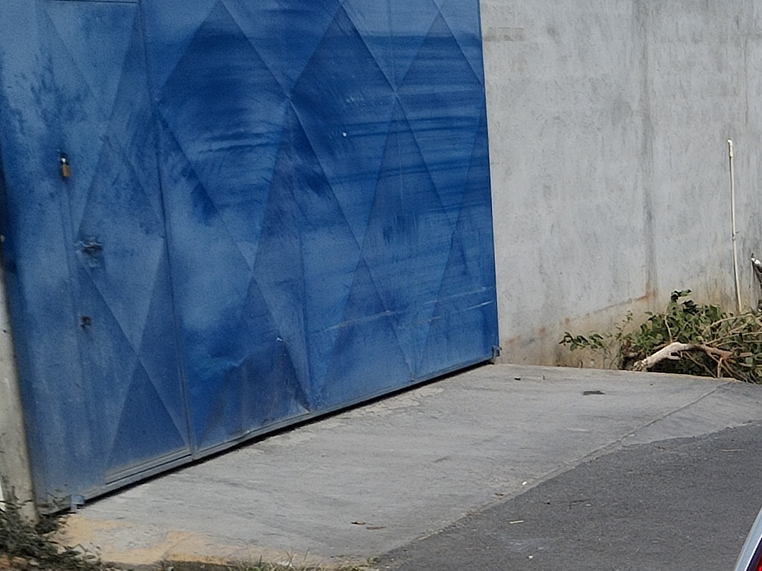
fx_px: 2399
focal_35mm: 109
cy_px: 799
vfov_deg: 13.0
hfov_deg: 15.9
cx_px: 1275
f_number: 1.8
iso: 100
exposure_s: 1/899
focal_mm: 4.75
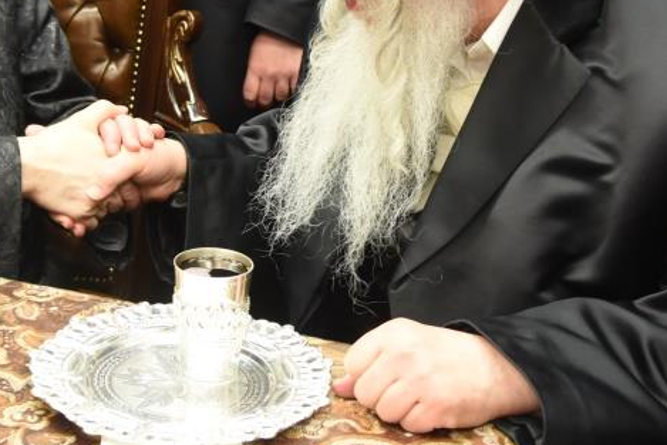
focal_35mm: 83
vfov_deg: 16.1
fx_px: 1538
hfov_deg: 24.3
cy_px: -28
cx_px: 185
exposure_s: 1/100
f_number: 5.6
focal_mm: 38
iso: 2500
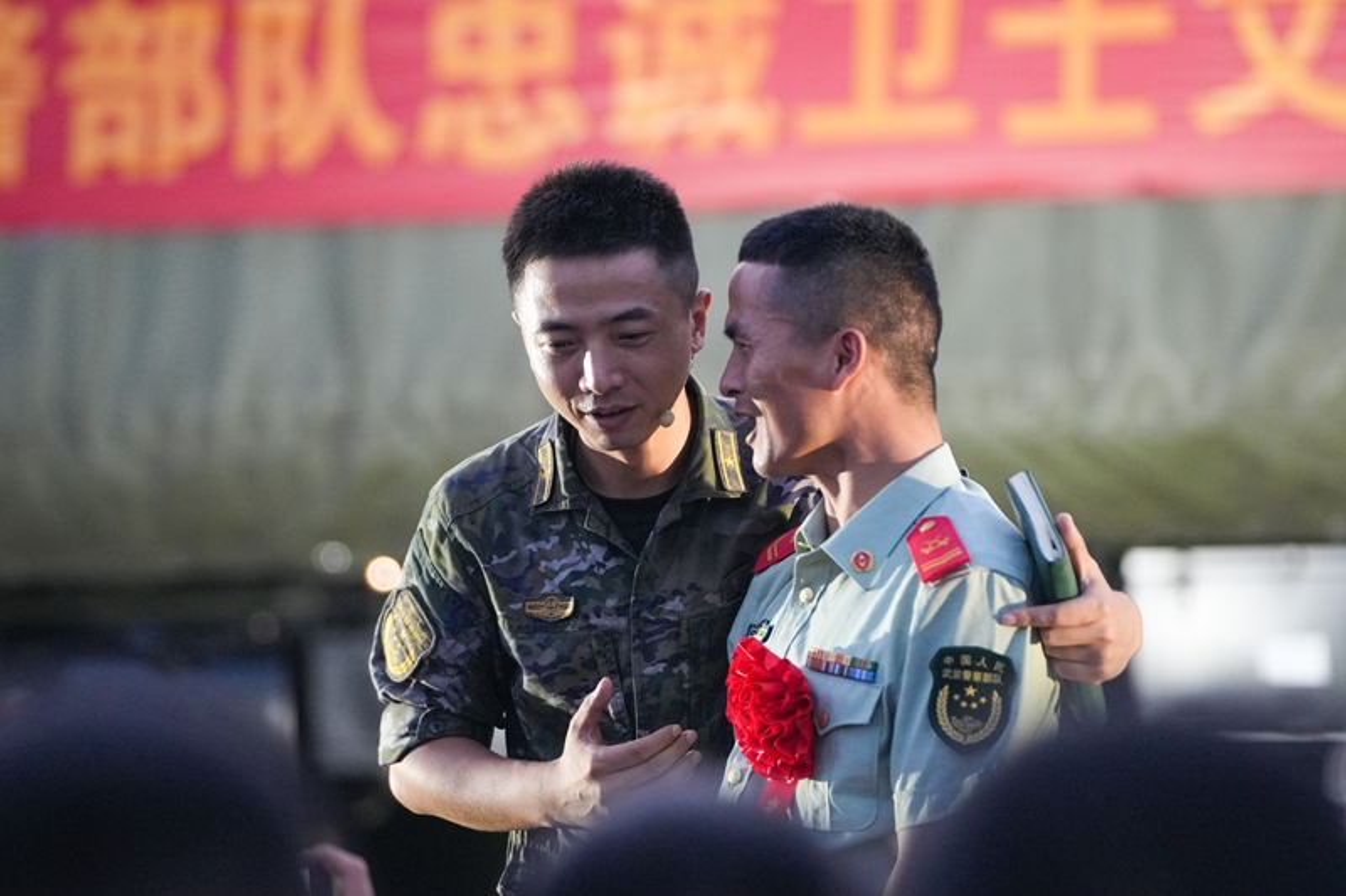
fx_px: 7513
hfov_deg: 10.2
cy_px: 448
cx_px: 673
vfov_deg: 6.8
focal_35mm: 201
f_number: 2.8
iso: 2500
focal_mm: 134
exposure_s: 1/100
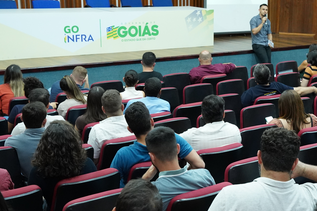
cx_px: 280
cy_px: 153
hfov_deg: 27.5
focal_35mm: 71
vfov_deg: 19.1
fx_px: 625
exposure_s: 1/100
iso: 6400
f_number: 5.6
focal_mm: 36
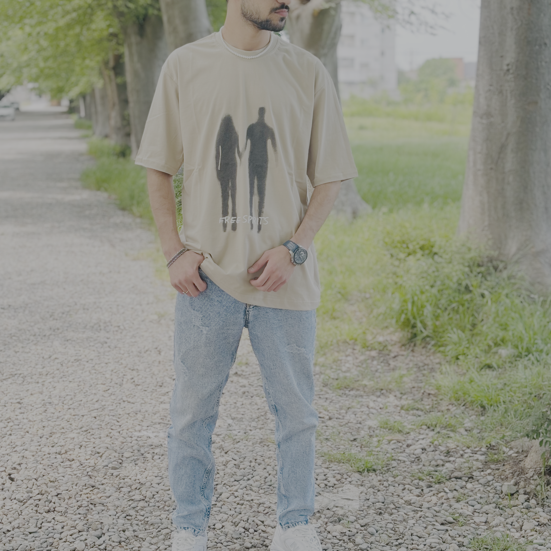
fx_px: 1117
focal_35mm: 62
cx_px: 275
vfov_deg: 27.7
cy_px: 257
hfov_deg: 27.7
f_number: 1.6
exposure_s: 1/405
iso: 32
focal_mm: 5.96
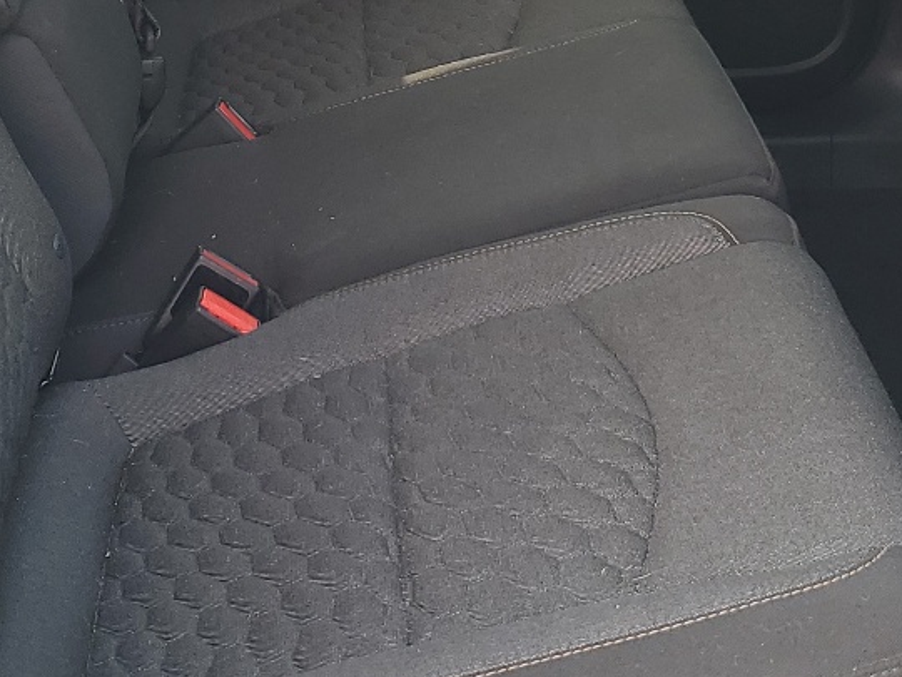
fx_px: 2006
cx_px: 428
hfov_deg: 25.3
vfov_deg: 18.7
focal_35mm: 77
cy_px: 38
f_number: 1.5
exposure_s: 1/145
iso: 50
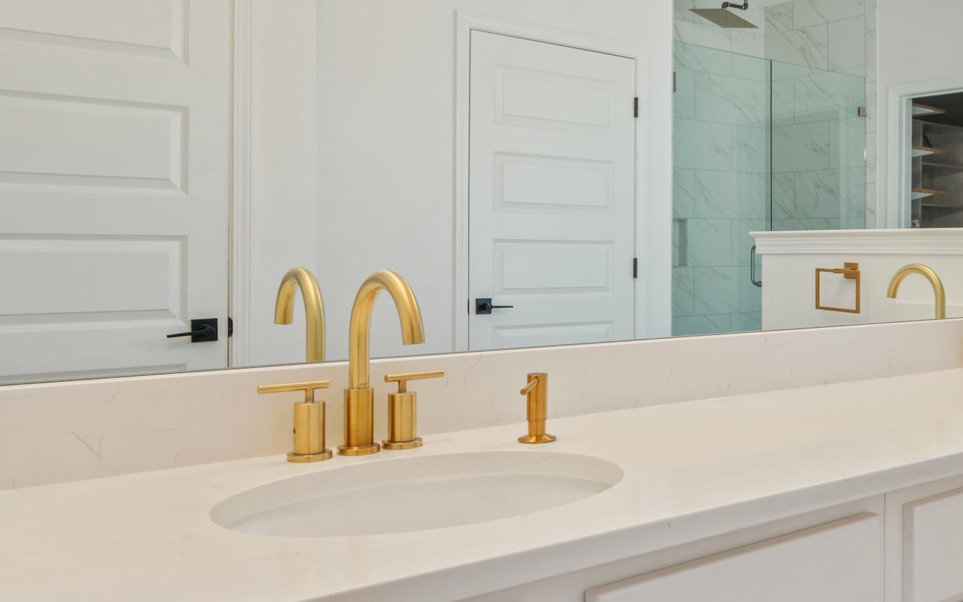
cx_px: 793
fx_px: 971
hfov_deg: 49.2
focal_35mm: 37
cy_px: 249
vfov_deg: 34.3
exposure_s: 1/13
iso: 100
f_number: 9
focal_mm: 18
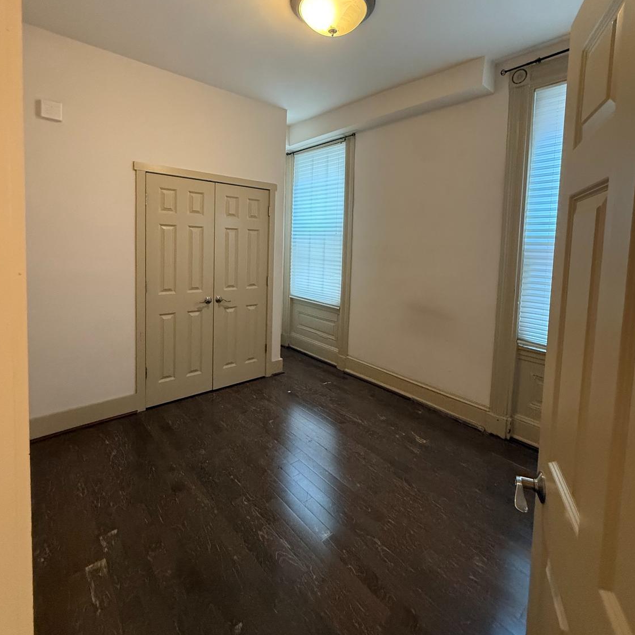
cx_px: 322
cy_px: 268
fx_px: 353
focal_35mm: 17
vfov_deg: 83.3
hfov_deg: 84.0
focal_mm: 2.22
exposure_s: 1/60
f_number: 2.2
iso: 640
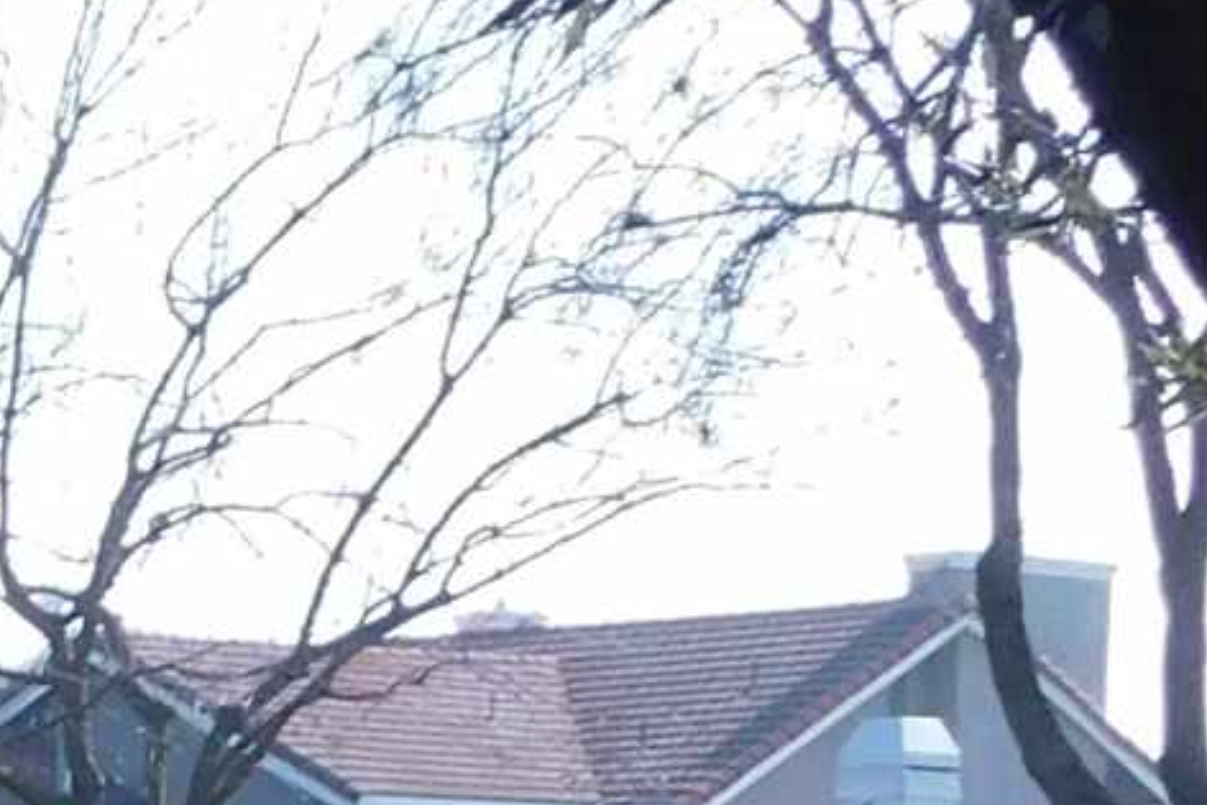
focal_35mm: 203
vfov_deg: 6.5
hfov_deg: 9.1
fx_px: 6808
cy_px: 1809
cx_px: -1757
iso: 125
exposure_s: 1/640
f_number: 3.2
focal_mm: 5.3
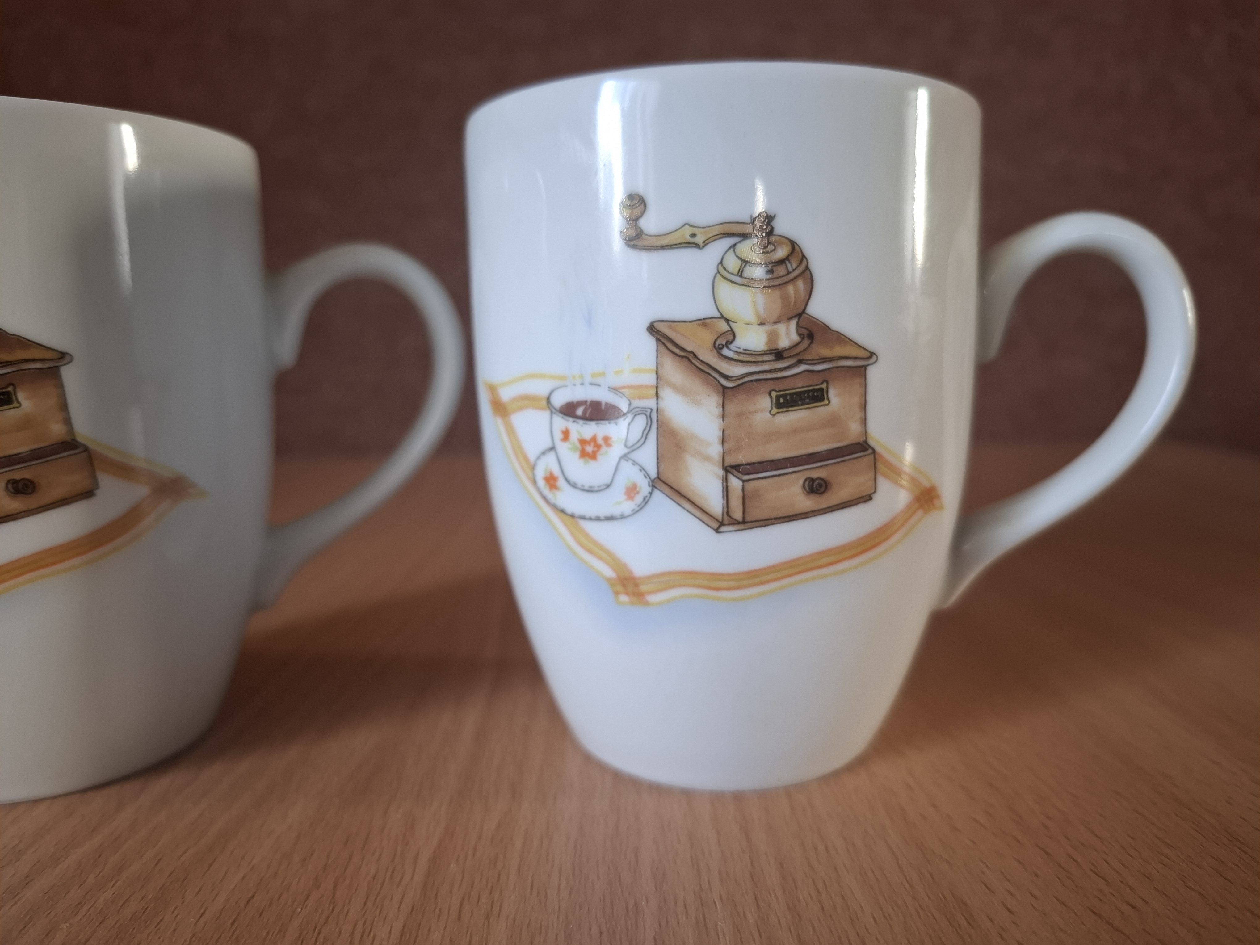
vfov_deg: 58.9
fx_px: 837
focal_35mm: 23
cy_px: 472
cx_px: 630
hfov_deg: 73.9
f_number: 1.8
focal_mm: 5.54
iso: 400
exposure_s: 1/33
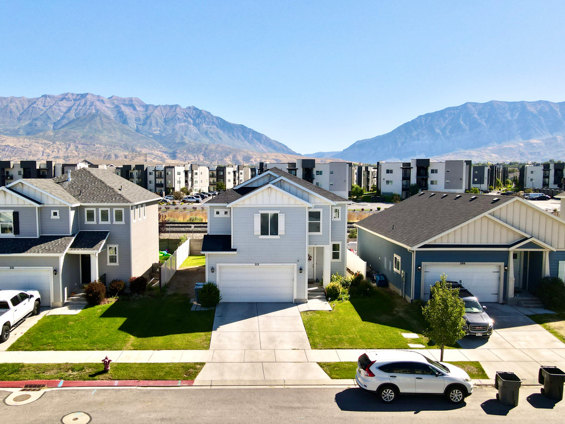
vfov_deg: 51.4
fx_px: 441
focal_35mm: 27
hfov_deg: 65.1
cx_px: 250
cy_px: 214
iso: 110
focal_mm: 4.5
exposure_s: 1/50
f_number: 2.8
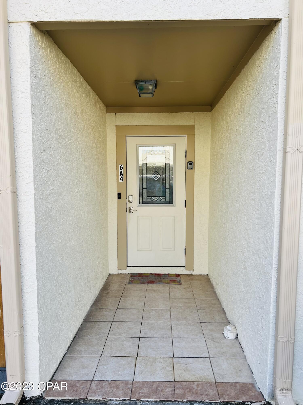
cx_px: 152
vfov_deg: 67.3
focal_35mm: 26
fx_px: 303
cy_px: 202
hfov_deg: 53.1
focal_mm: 5.7
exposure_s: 1/808
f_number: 1.5
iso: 50
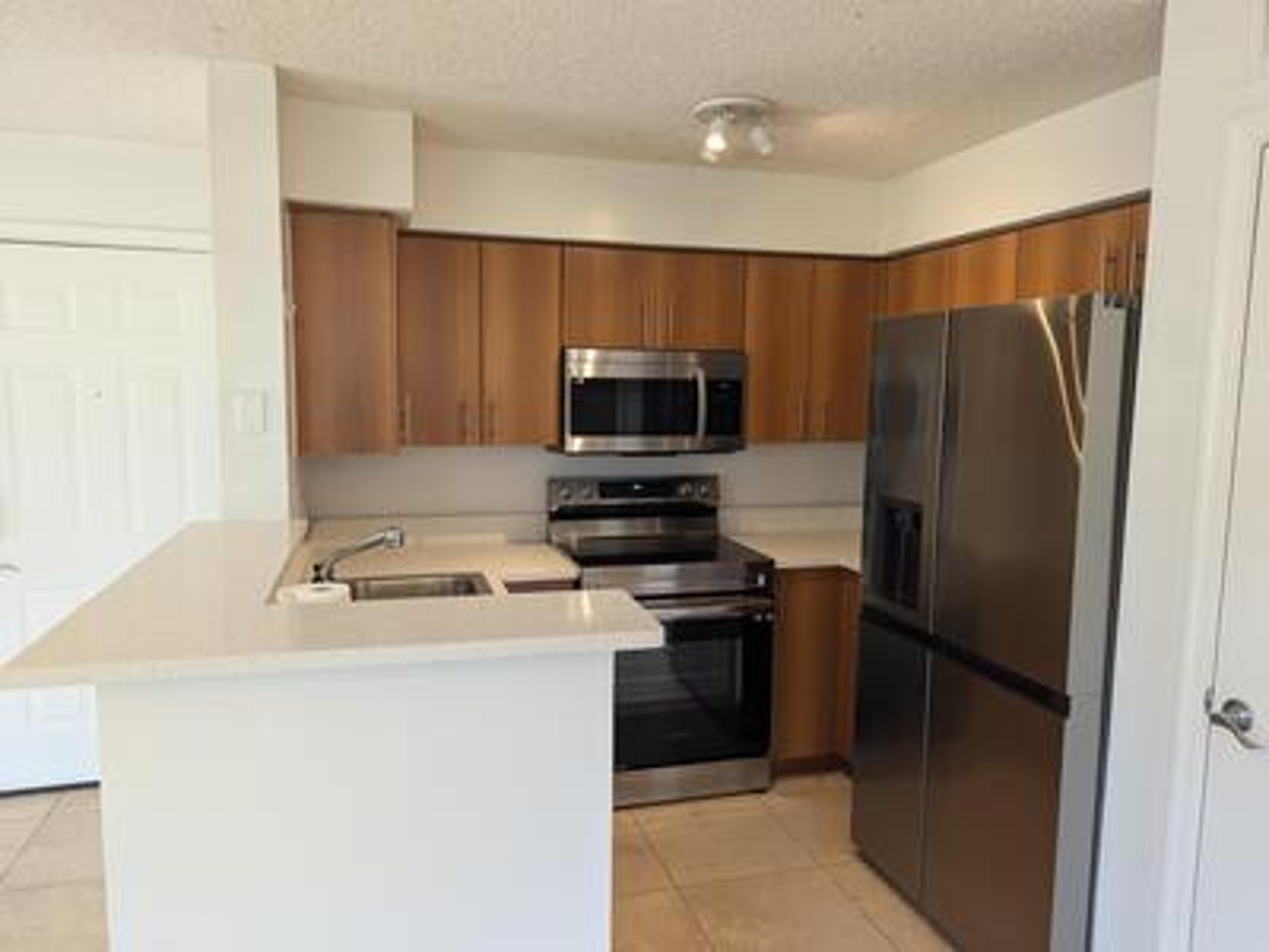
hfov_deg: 71.6
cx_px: 634
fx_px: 880
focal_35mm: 24
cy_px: 476
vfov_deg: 56.8
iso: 141
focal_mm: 6.81
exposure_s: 1/60
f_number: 1.85
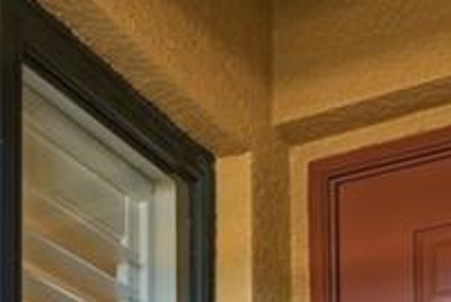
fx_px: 1015
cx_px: 132
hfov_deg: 24.8
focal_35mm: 81
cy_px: 672
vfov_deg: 13.5
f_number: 9
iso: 400
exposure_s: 1/20
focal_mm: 16
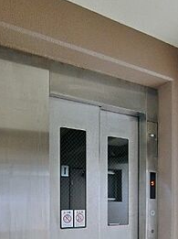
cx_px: 100
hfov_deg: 40.5
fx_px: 241
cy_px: 202
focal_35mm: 35
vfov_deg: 48.6
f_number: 2.7
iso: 400
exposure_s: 1/50
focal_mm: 4.06
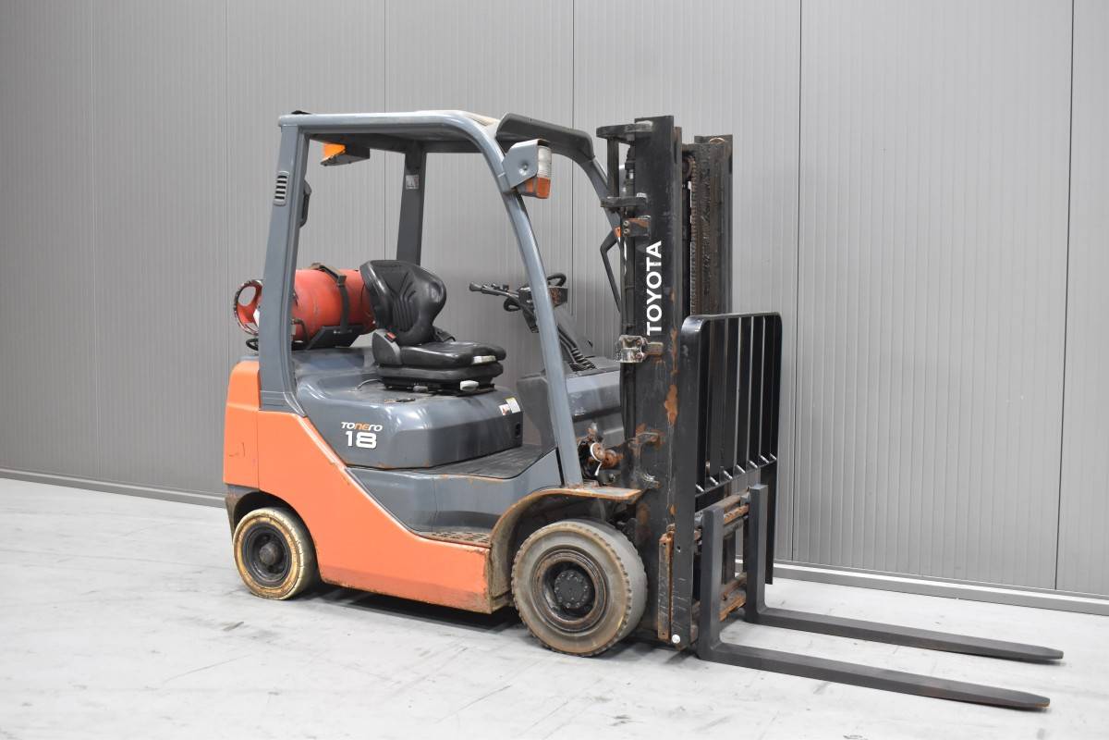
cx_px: 554
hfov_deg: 53.1
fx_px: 1109
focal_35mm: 36
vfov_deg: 36.9
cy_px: 370
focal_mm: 24
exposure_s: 1/25
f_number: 5
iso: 1600
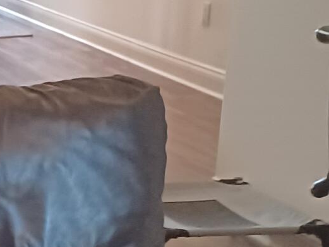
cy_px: 224
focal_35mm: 144
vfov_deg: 10.3
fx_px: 1369
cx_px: -618
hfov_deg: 10.4
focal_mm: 4.6
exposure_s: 1/24
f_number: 1.8
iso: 400
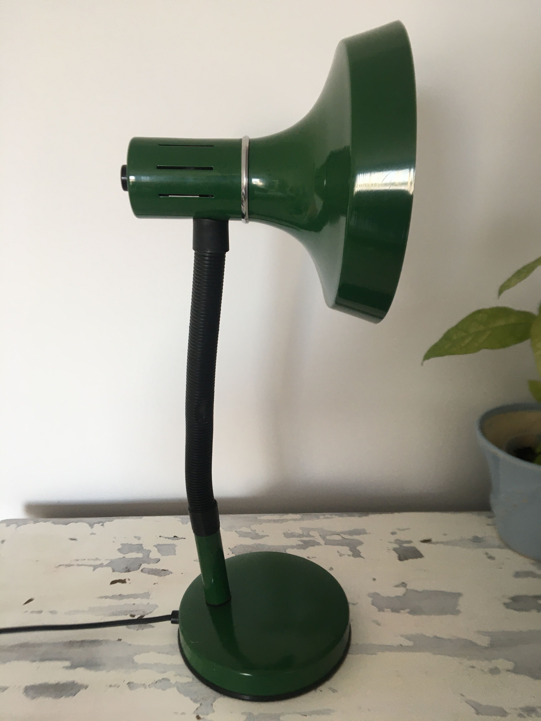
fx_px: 604
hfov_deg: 48.2
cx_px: 270
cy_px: 360
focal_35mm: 29
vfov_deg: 61.7
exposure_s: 1/33
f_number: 2.2
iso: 40
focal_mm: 4.15
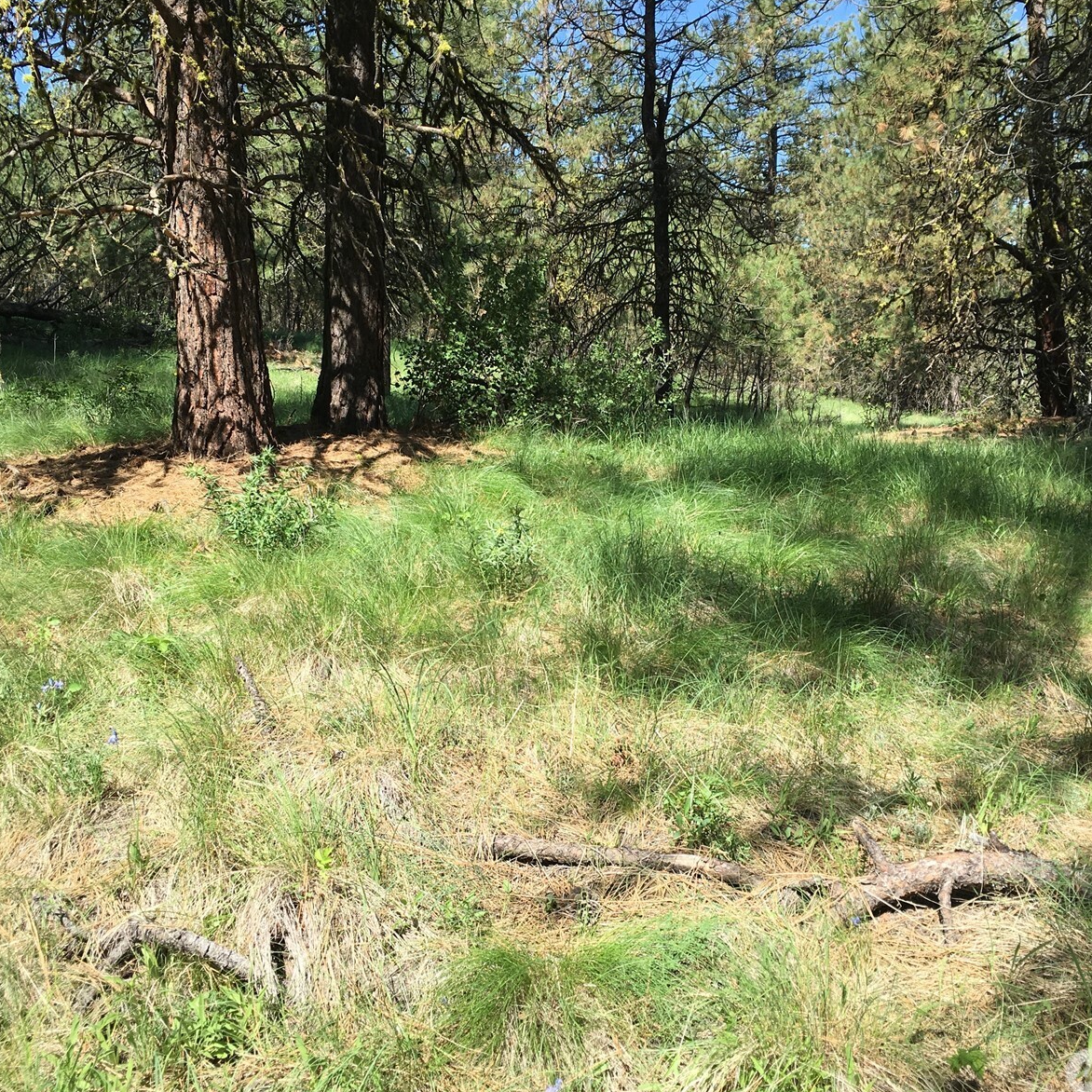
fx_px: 1249
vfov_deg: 47.2
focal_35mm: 35
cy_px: 552
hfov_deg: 47.2
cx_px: 563
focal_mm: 4.15
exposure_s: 1/674
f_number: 2.2
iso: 25
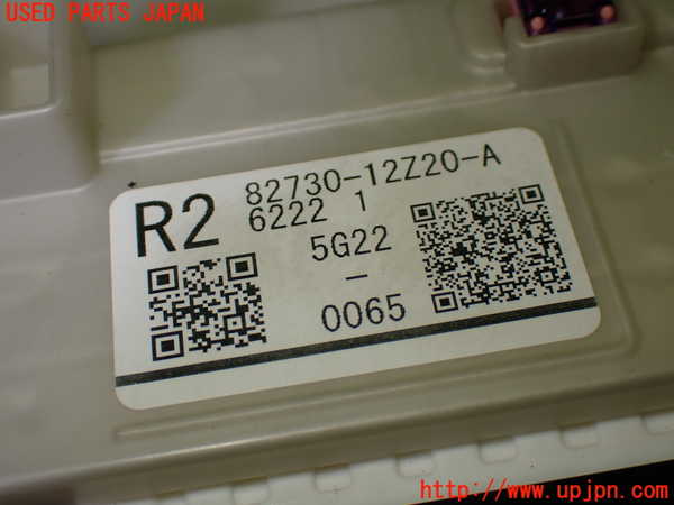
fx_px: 1051
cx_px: 337
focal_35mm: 54
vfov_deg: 27.0
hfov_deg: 35.5
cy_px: 252
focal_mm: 9.65
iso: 200
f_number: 3.3
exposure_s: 1/200
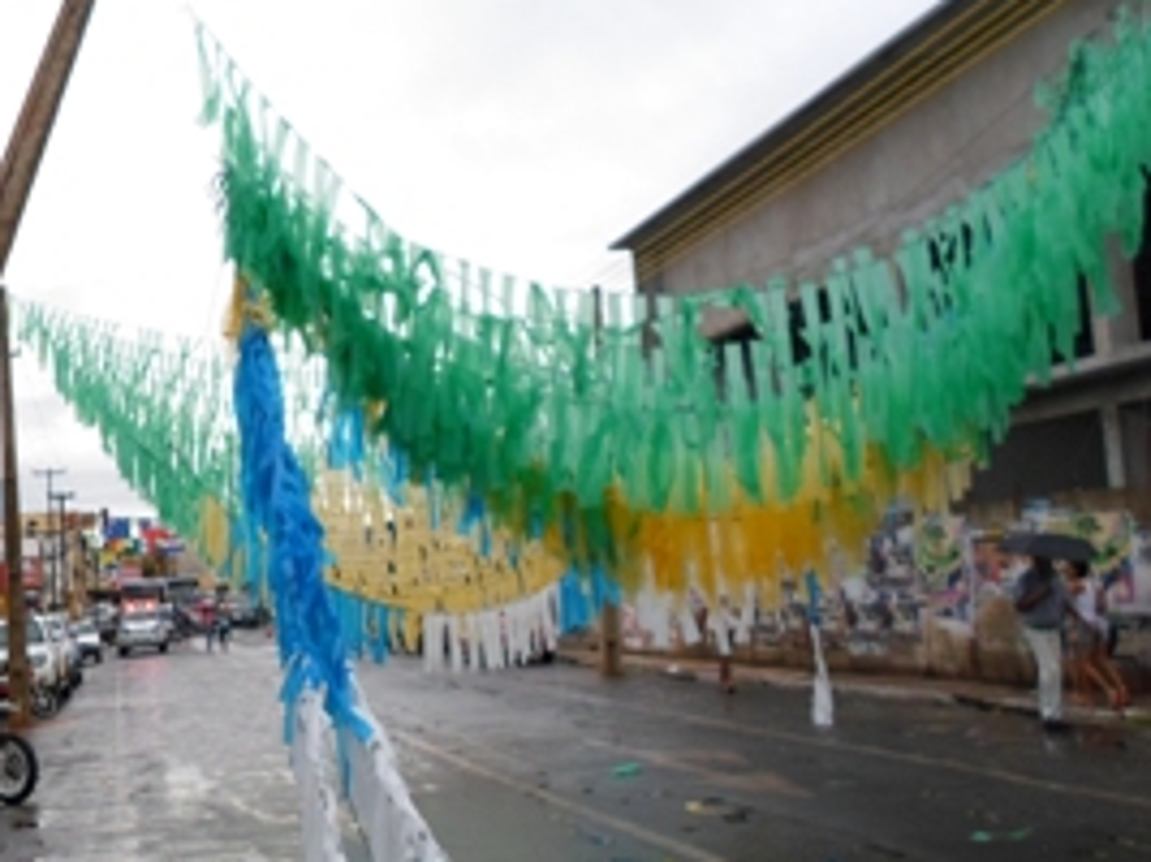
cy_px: 444
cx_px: 422
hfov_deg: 44.4
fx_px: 1396
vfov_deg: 34.3
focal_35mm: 42
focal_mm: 4.5
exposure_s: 1/180
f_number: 2.5
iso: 80
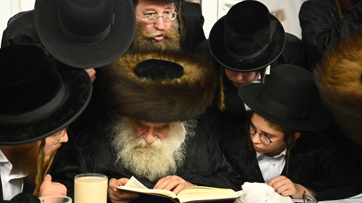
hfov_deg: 34.3
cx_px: 150
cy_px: 89
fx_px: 586
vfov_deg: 19.7
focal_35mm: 61
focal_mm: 45
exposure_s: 1/80
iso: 2500
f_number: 2.8
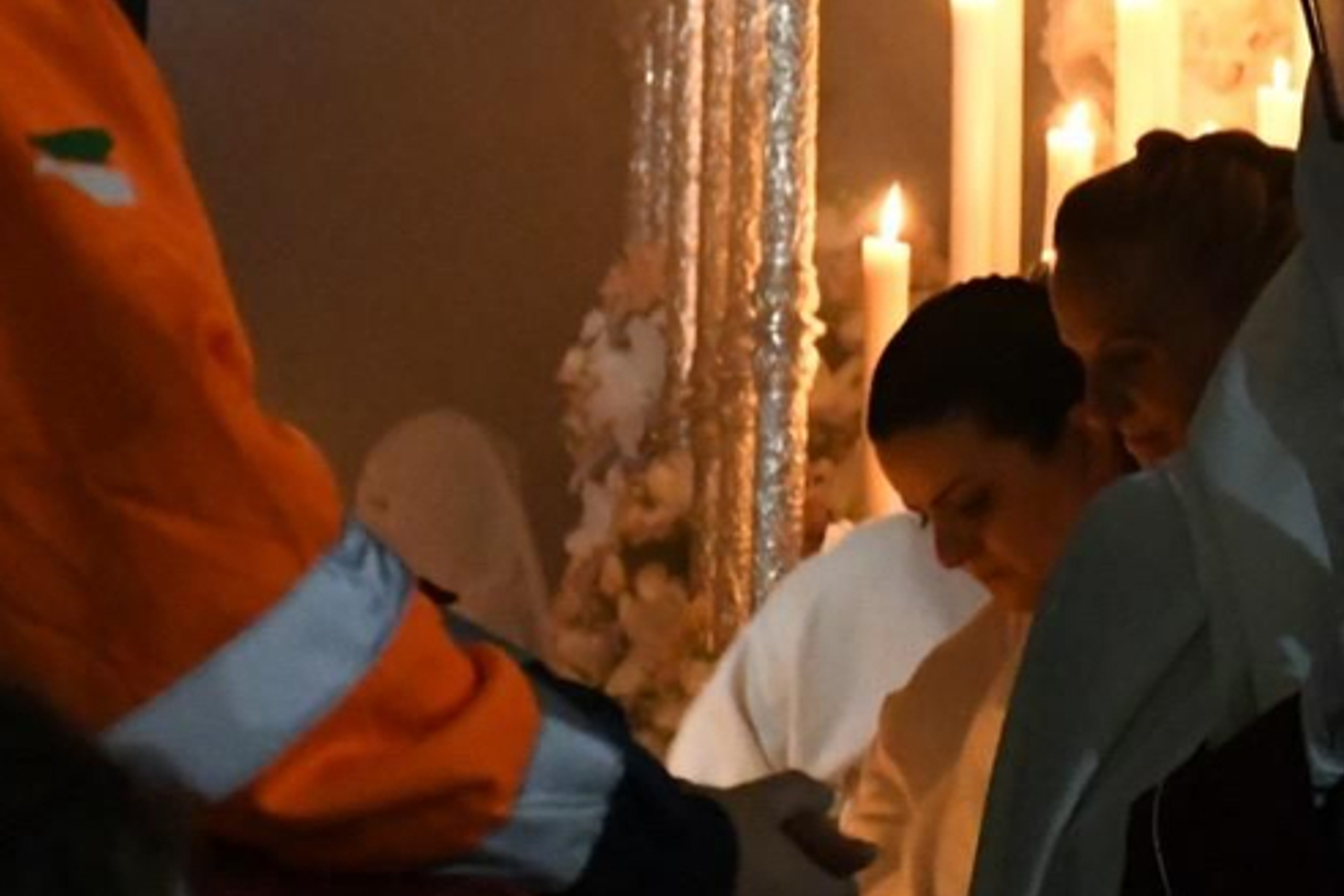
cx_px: 2166
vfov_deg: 4.3
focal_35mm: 322
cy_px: -85
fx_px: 12020
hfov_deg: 6.3
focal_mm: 66
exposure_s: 1/50
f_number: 5.6
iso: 10000
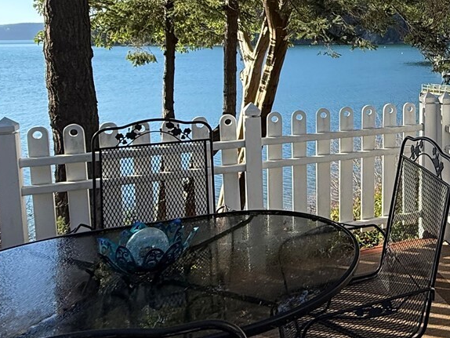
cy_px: 82
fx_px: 507
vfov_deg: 35.9
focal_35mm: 39
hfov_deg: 42.6
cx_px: 429
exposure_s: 1/734
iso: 64
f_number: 2.2
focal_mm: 2.22
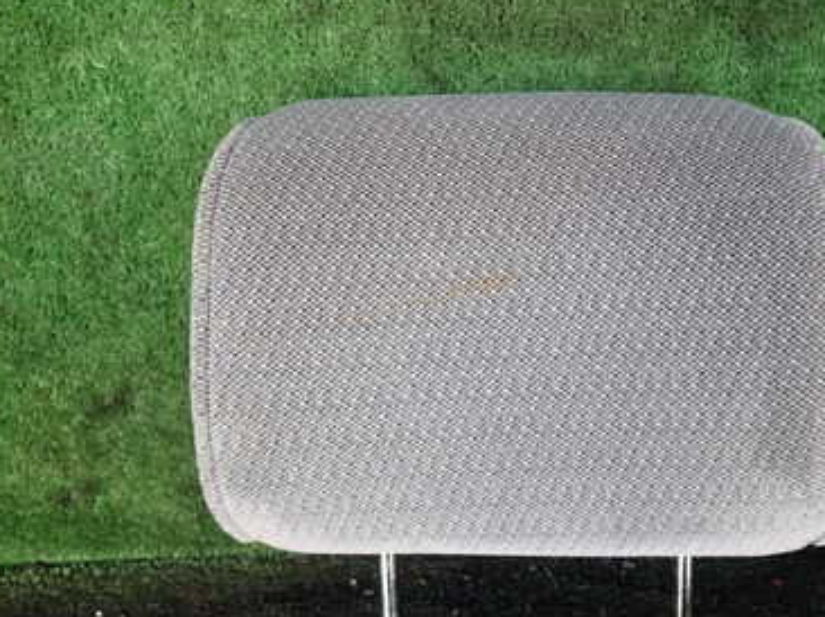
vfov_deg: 35.0
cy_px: 372
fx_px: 977
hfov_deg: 45.5
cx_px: 509
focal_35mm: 41
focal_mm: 4.5
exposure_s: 1/60
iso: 100
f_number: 2
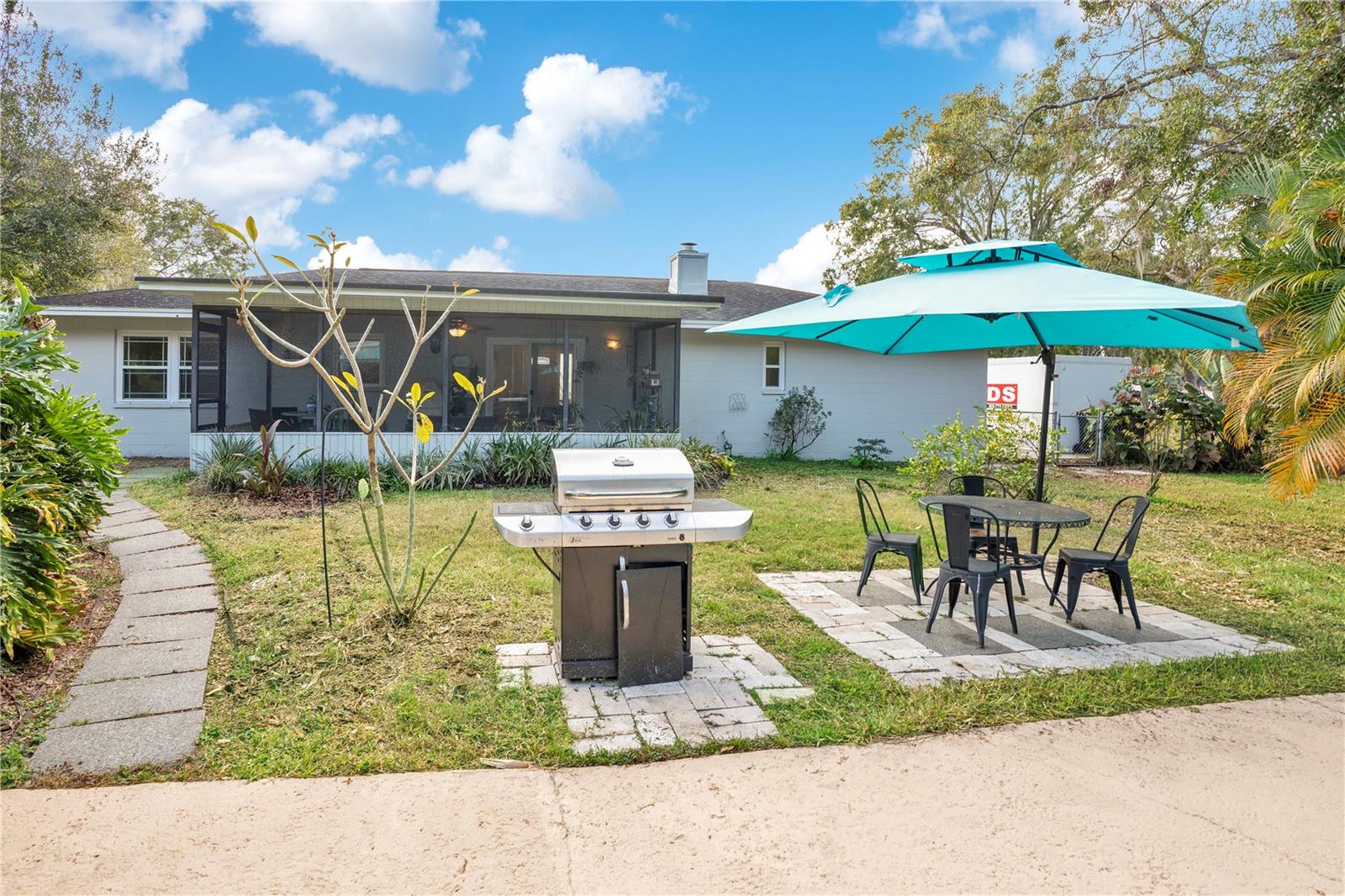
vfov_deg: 73.7
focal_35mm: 16
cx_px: 672
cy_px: 448
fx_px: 598
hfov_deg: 96.7
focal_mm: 16
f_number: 6.3
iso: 100
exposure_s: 1/160
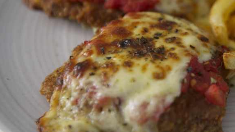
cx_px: 209
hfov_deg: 16.2
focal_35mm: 131
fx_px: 816
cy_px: 35
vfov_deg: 9.2
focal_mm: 70
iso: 400
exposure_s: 1/100
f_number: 3.5
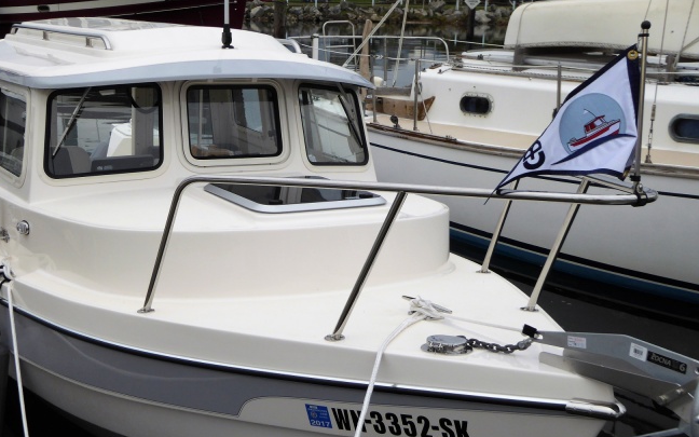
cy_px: 252
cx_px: 269
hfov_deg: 39.3
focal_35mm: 51
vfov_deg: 25.3
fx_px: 972
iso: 100
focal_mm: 6.7
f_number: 3.7
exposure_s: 1/200
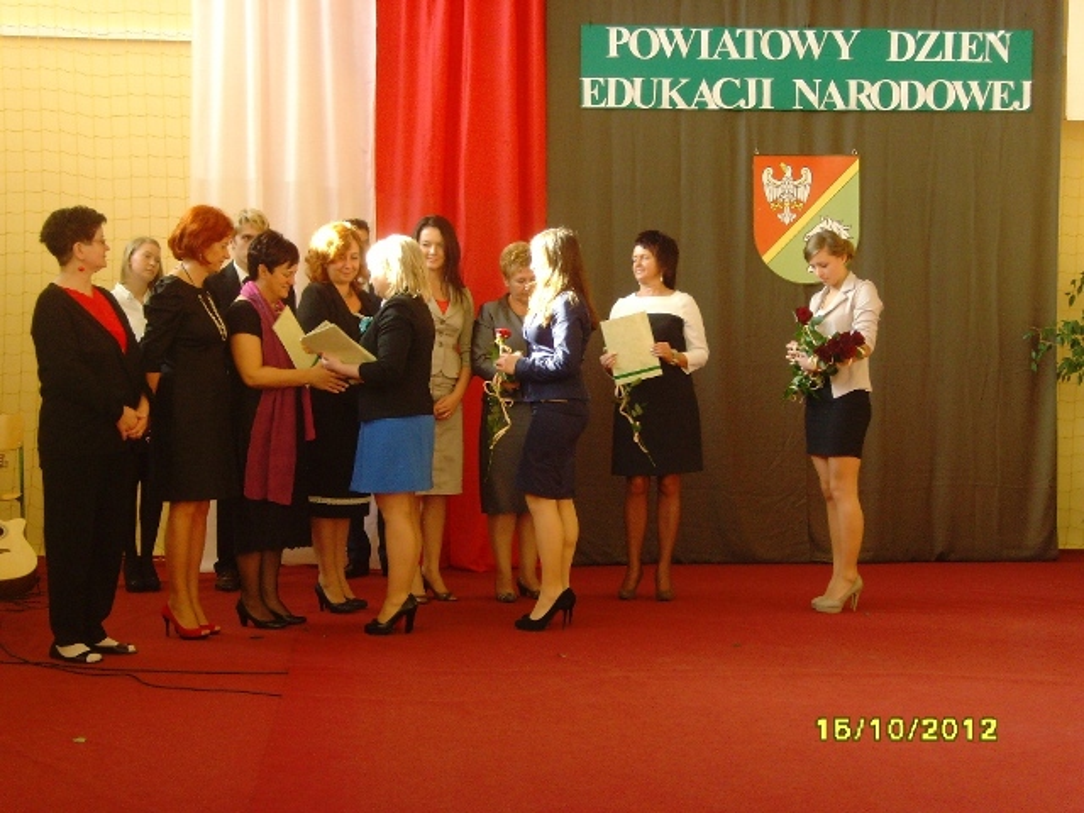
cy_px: 406
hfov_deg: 32.2
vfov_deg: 24.4
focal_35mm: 60
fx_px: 1879
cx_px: 542
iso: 200
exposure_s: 1/45
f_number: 3.9
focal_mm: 10.2
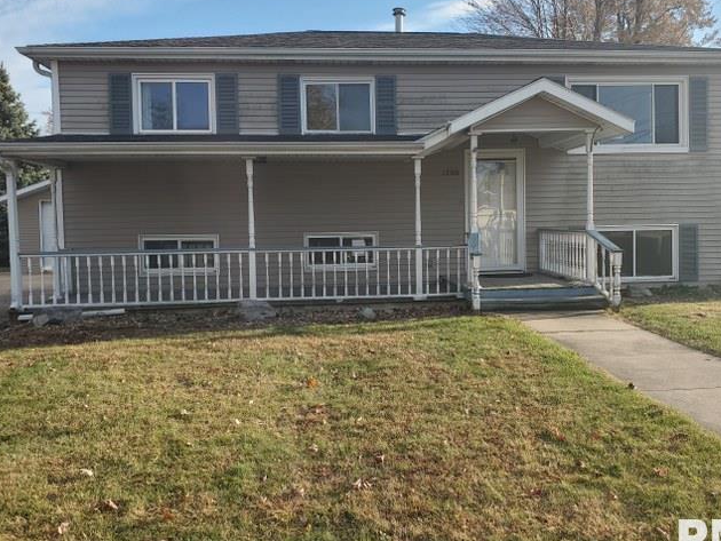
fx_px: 688
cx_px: 395
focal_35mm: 33
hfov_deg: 55.2
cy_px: 234
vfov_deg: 42.9
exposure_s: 1/697
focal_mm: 4.3
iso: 50
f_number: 2.4
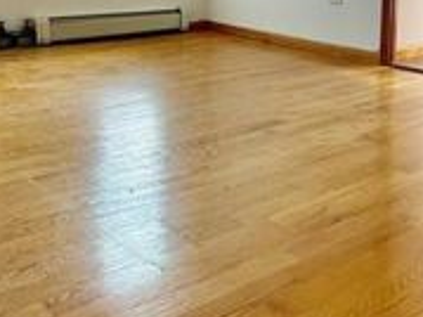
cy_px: 14
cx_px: 255
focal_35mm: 50
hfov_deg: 38.0
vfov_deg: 27.7
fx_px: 611
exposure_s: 1/128
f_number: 2.2
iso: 64
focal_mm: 2.22
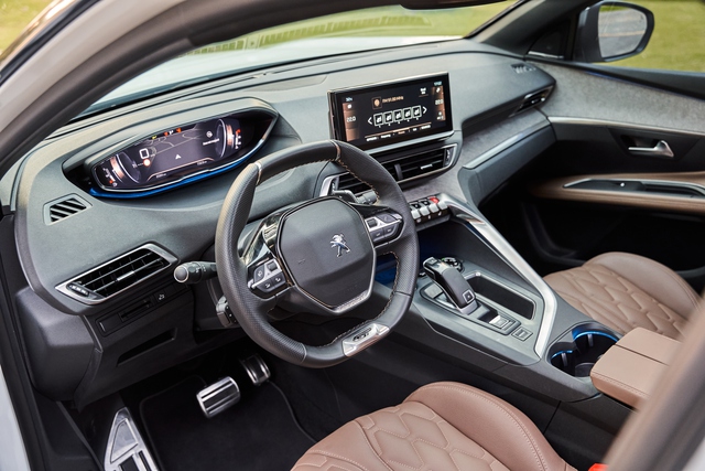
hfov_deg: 56.2
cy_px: 236
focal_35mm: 34
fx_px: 660
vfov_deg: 39.2
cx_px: 352
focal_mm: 33.7
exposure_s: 1/100
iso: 1000
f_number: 4
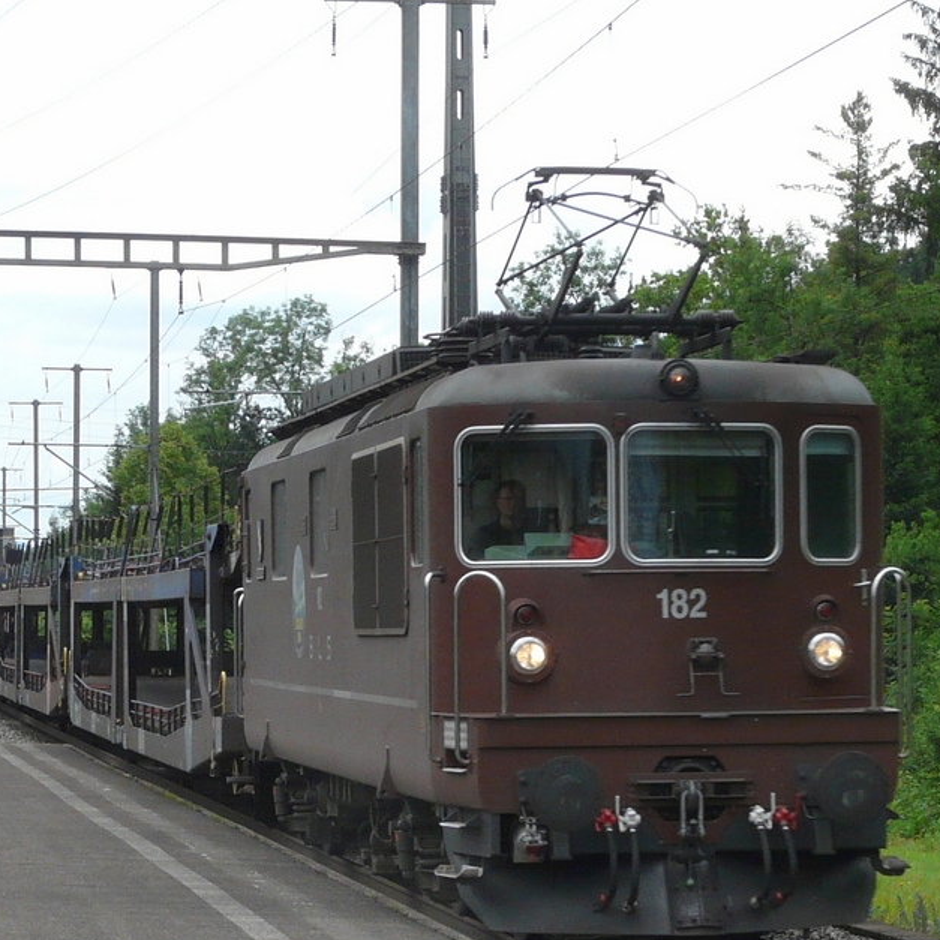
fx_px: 2427
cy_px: 549
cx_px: 501
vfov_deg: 21.9
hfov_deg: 21.9
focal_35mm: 79
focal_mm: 9.2
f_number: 5
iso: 100
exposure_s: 1/250
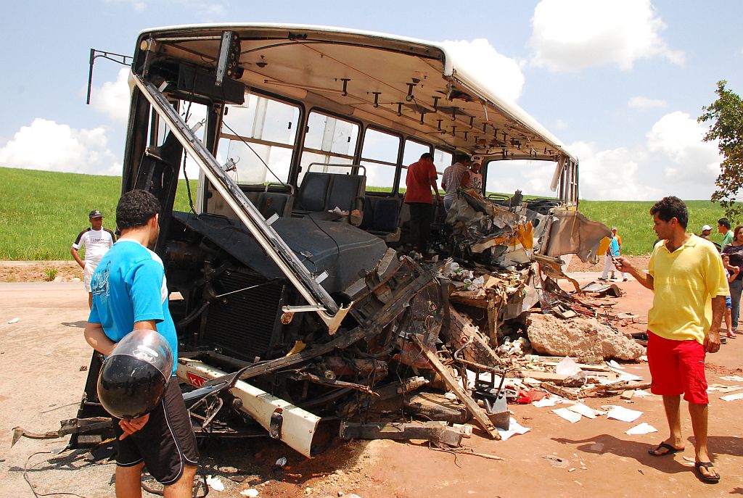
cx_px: 372
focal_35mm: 27
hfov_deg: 67.3
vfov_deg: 48.1
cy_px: 249
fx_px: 558
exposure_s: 1/500
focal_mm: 18
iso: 800
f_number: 11
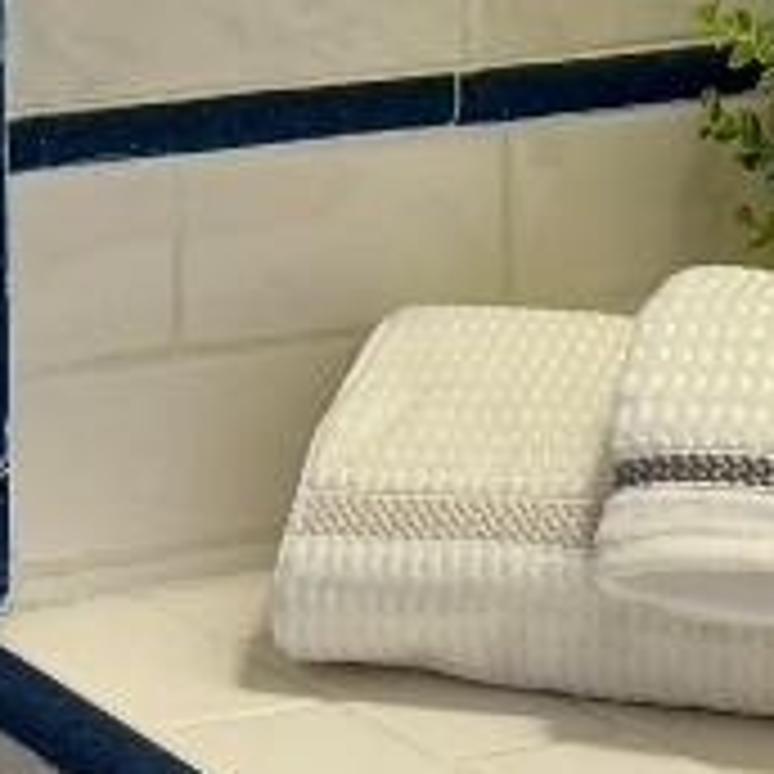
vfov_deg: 9.4
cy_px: -61
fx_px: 4680
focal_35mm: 185
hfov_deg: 9.4
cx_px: 86
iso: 100
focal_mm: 6.76
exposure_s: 1/147
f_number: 1.78
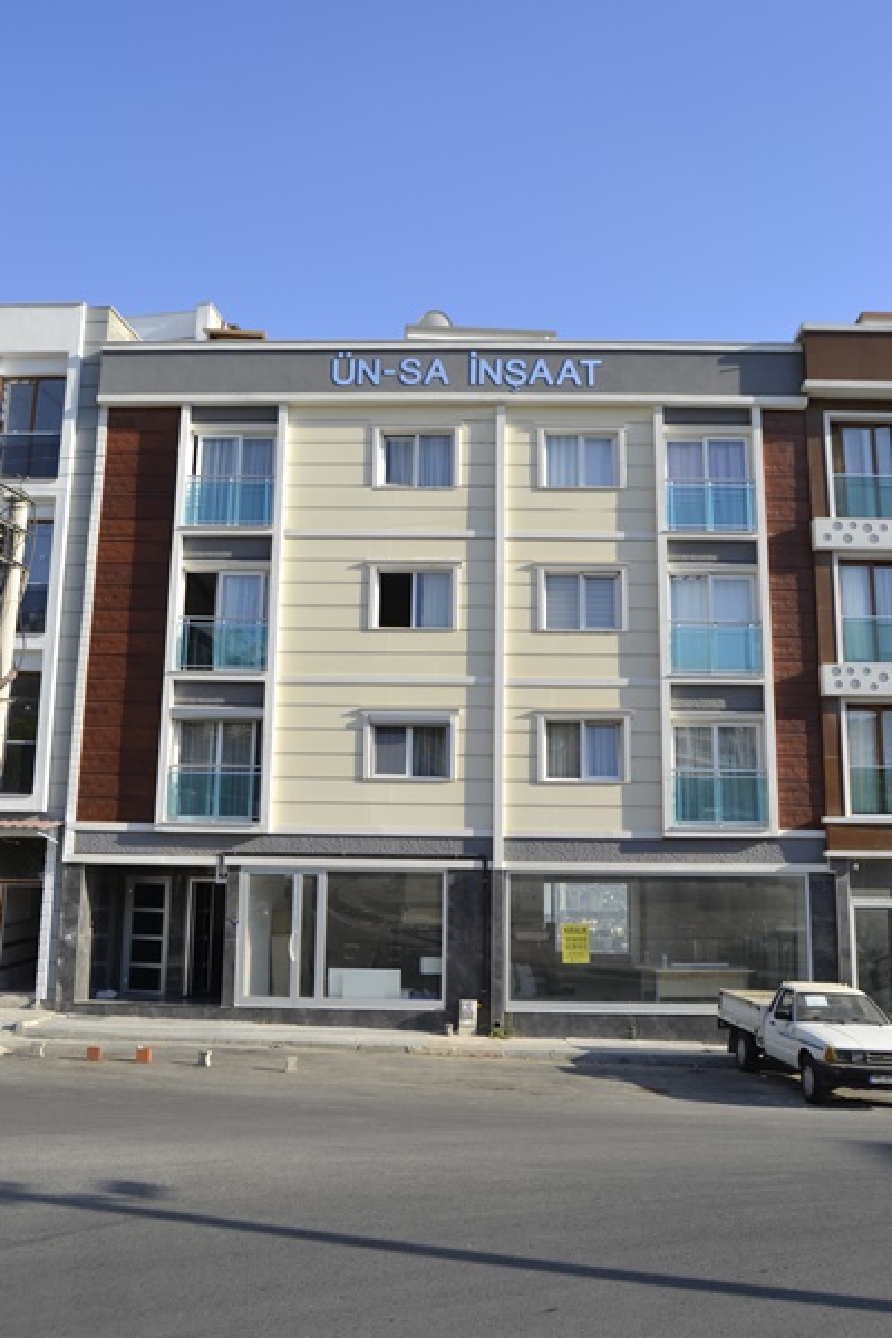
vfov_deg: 61.9
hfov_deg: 43.6
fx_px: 1115
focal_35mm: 30
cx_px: 446
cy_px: 669
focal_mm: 20
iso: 100
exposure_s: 1/200
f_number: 7.1
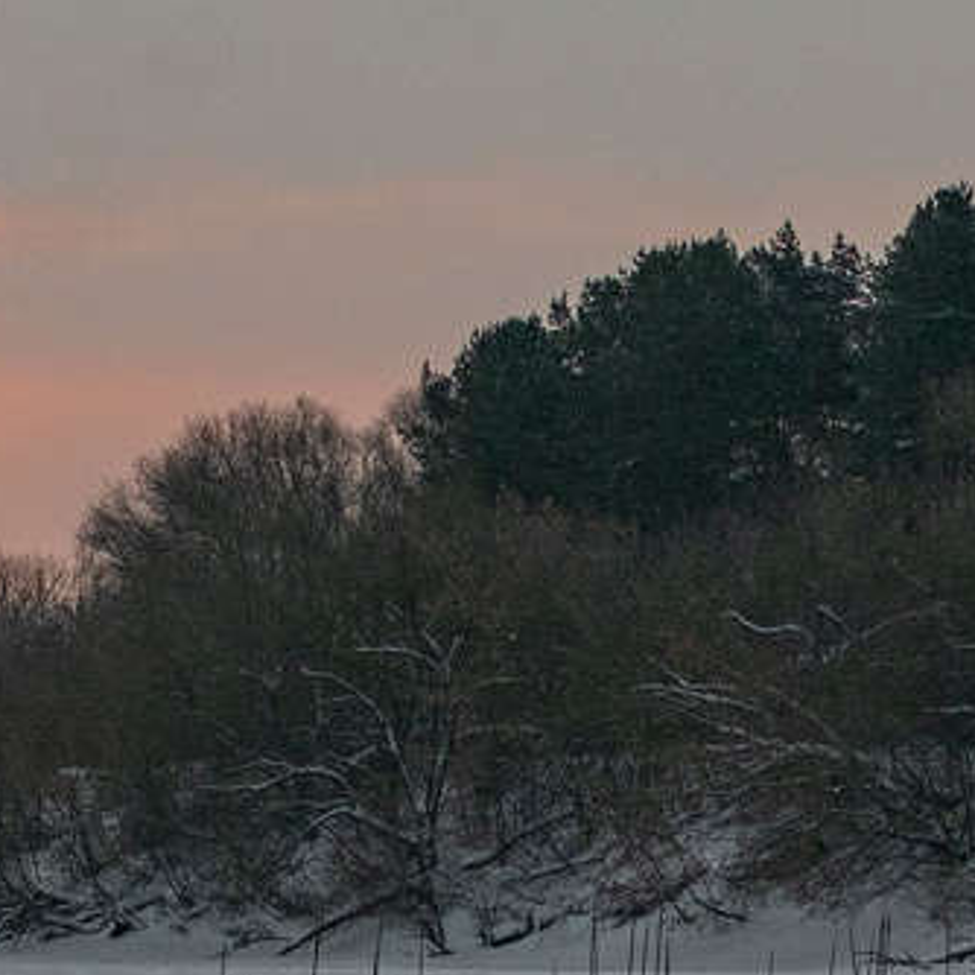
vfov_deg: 4.6
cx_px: 858
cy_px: 889
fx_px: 12014
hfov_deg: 4.6
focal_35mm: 377
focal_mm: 70.5
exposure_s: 1/320
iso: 200
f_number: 8
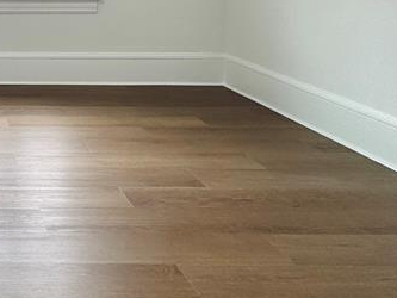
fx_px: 493
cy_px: -41
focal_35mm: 43
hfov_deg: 35.1
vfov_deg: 29.8
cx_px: -74
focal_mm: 2.22
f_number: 2.2
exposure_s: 1/99
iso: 50
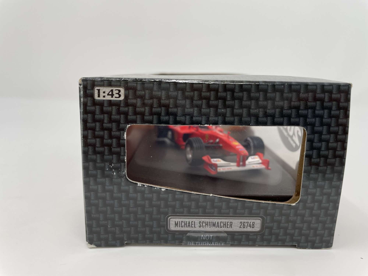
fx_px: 276
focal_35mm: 26
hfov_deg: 67.3
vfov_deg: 53.1
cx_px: 184
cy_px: 138
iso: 32
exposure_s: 1/222
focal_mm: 4.2
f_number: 1.6
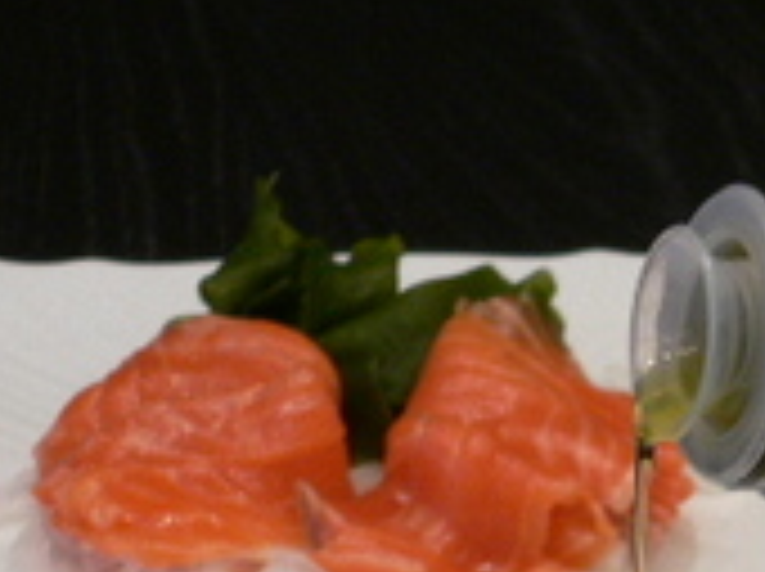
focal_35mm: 103
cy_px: 727
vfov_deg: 13.8
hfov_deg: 18.7
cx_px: 742
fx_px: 2273
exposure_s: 1/20
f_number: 2.8
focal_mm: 5.8
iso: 150
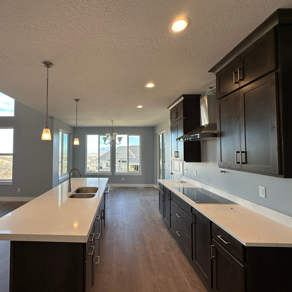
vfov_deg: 84.0
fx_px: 162
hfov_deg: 82.6
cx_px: 113
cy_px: 146
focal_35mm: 17
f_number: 2.2
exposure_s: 1/120
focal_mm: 2.22
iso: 50
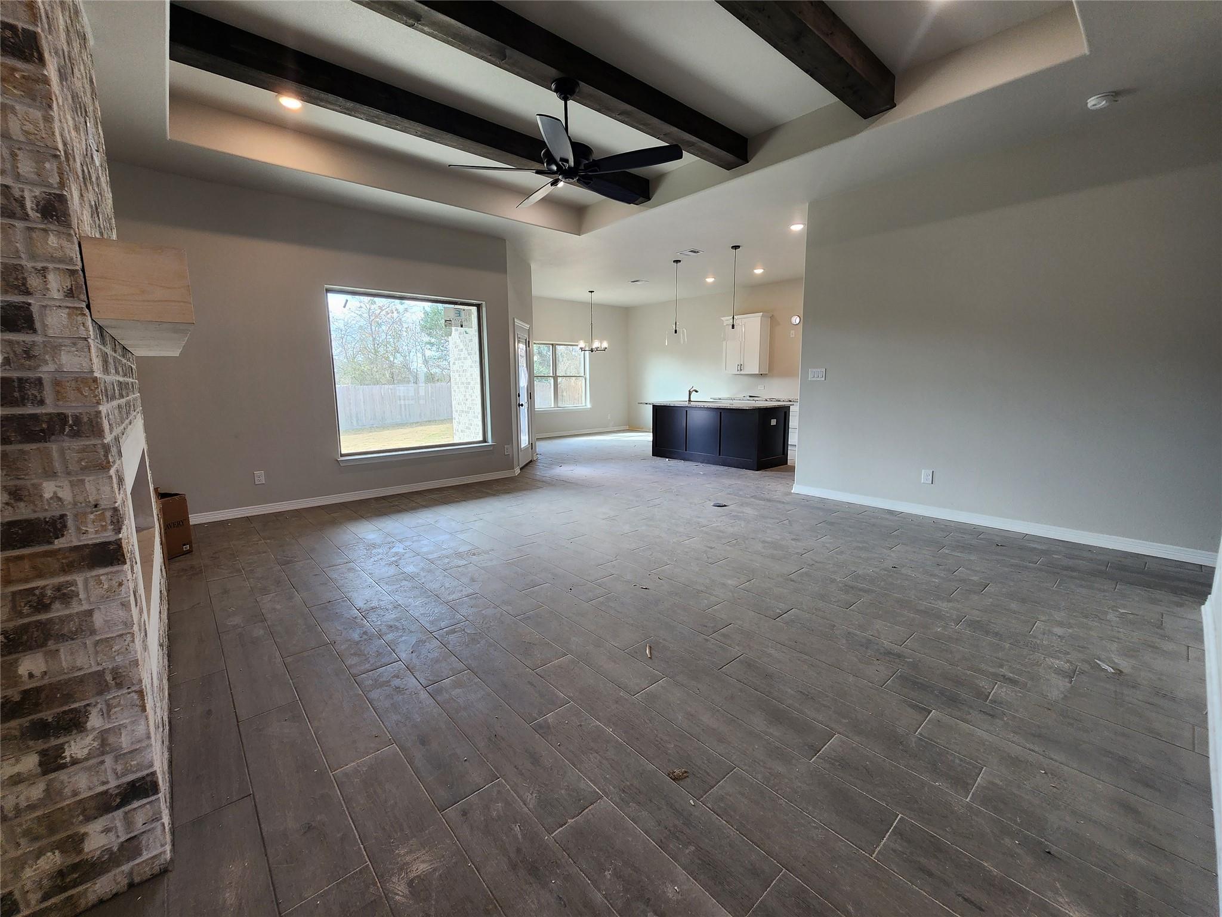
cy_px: 458
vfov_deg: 89.9
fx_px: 459
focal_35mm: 13
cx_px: 611
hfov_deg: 106.2
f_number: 2.2
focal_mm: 2.2
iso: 64
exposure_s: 1/60
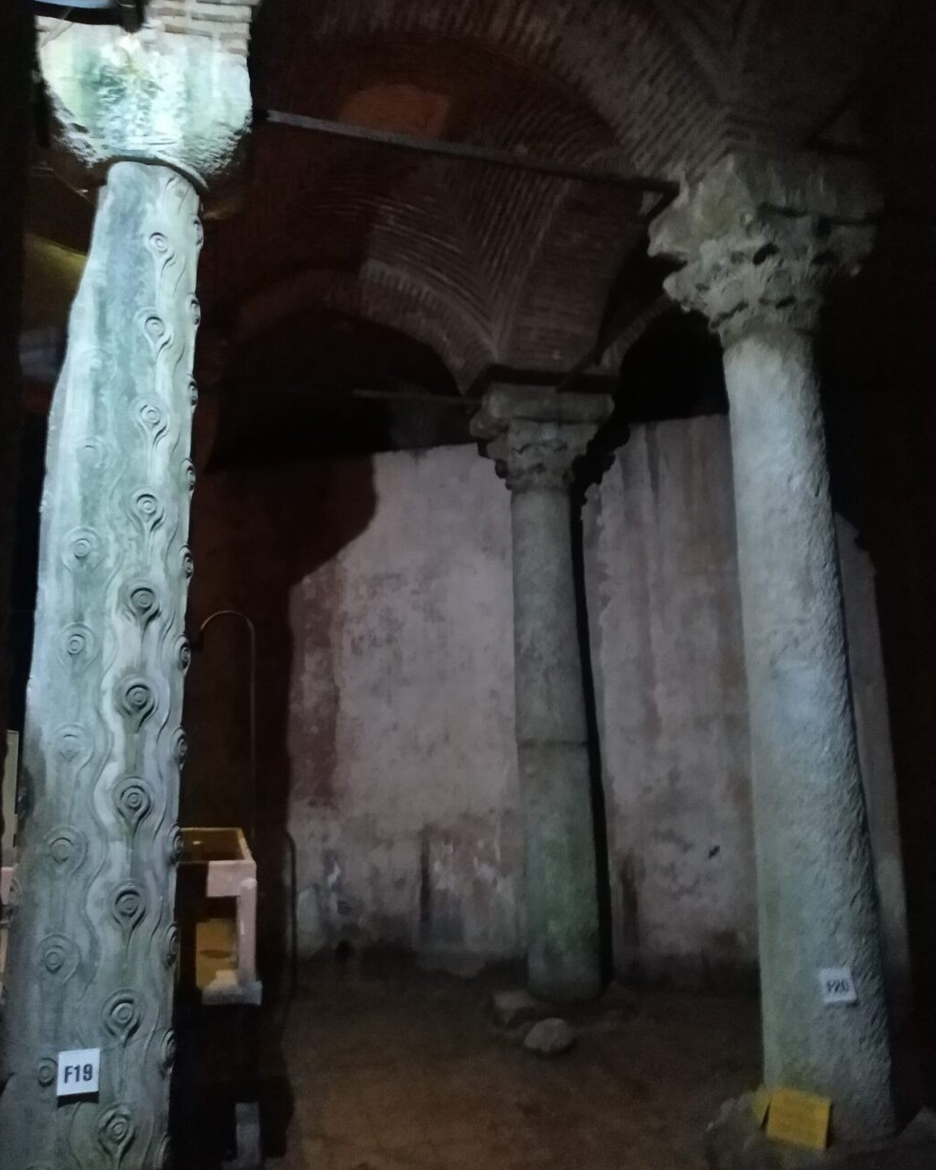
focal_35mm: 26
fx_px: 900
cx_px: 463
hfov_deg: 54.9
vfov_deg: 66.0
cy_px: 591
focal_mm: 3.94
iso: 2500
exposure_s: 1/13
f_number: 1.9
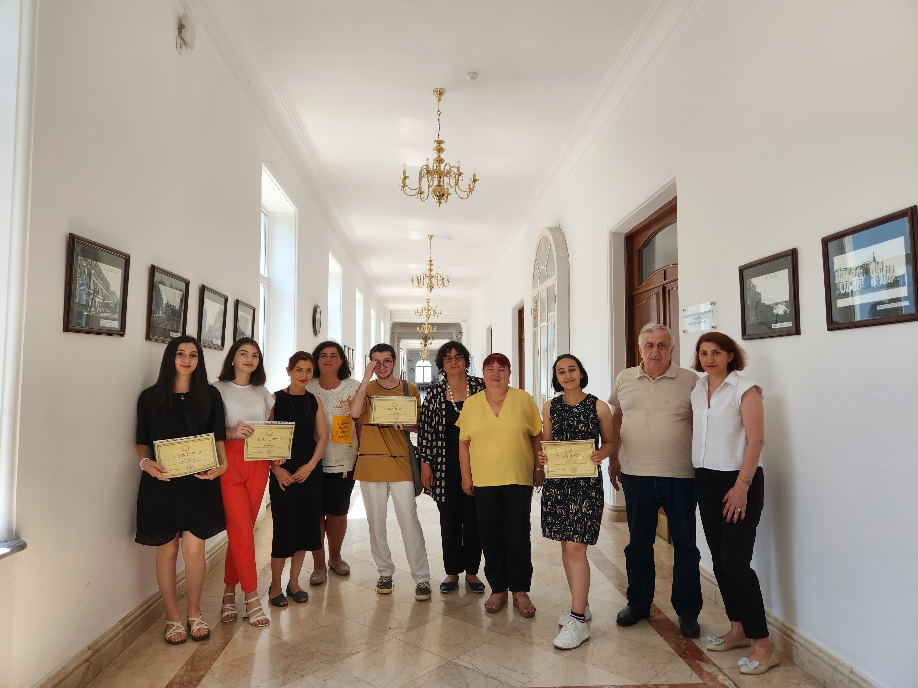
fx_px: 610
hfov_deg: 73.9
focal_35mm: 23
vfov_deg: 58.9
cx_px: 459
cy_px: 344
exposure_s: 1/180
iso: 25
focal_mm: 5.4
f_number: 1.8
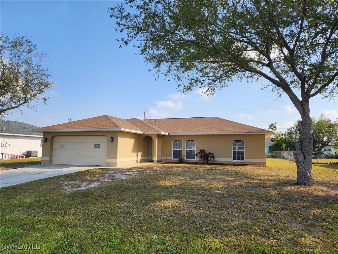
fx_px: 225
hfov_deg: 73.9
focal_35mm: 23
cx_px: 169
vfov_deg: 58.9
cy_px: 127
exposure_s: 1/1053
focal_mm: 5.4
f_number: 1.8
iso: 20
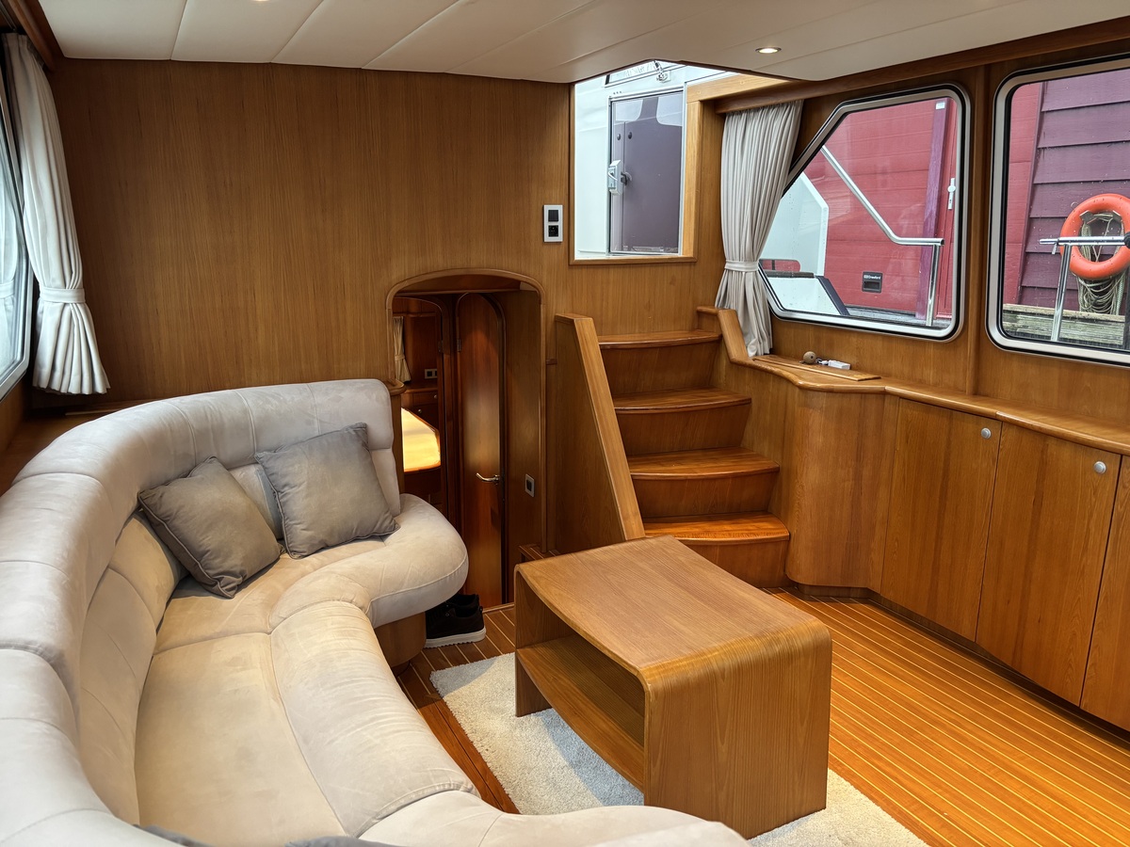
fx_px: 849
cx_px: 565
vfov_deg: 53.1
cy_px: 424
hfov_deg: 67.3
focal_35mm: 26
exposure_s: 1/54
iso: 250
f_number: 1.6
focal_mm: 5.96
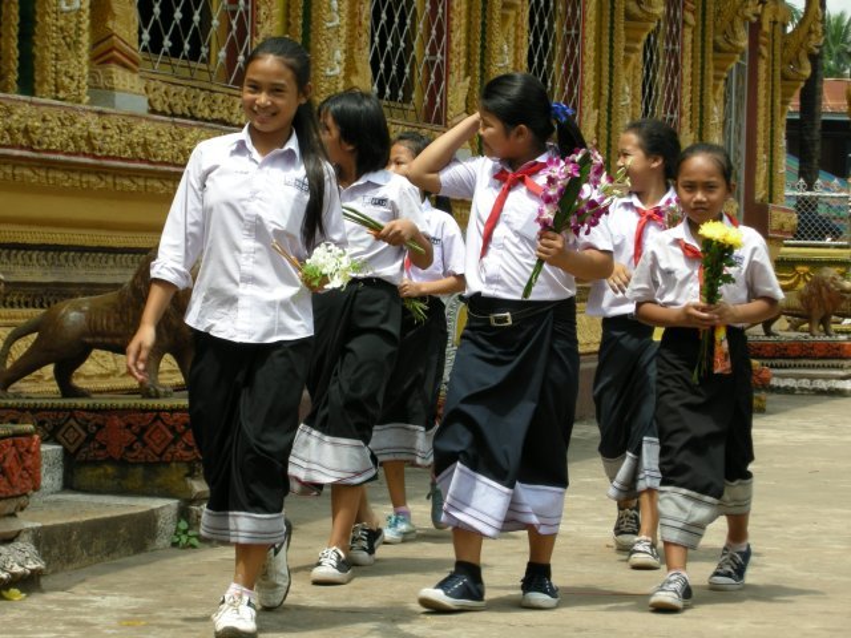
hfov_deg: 15.6
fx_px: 3098
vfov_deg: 11.8
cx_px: 426
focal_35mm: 126
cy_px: 319
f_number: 5.3
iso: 64
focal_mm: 26.3
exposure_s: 1/200
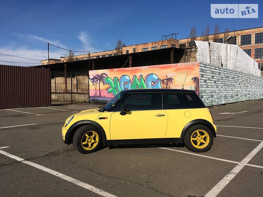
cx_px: 132
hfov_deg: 61.7
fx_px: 220
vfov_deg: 48.2
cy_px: 98
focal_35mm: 29
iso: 25
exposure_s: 1/2959
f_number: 2.2
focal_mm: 4.2
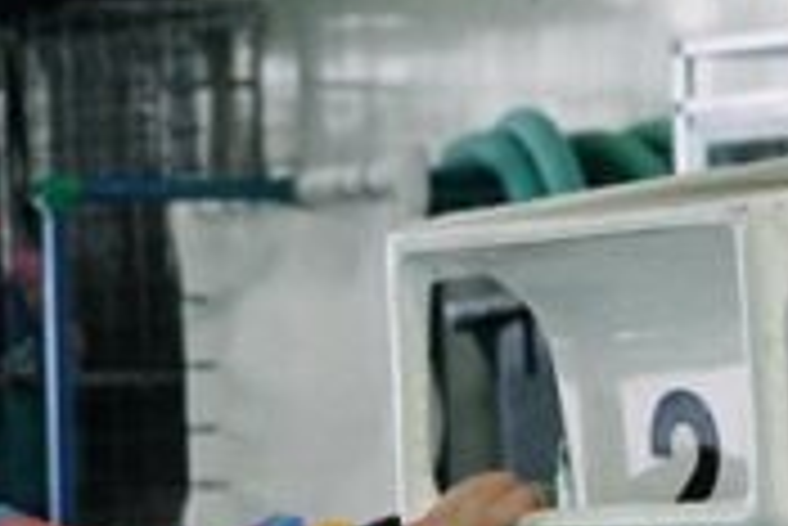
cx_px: -333
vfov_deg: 2.8
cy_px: 326
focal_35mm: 491
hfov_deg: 4.2
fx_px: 10756
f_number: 3.6
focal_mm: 56
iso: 3200
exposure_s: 1/500
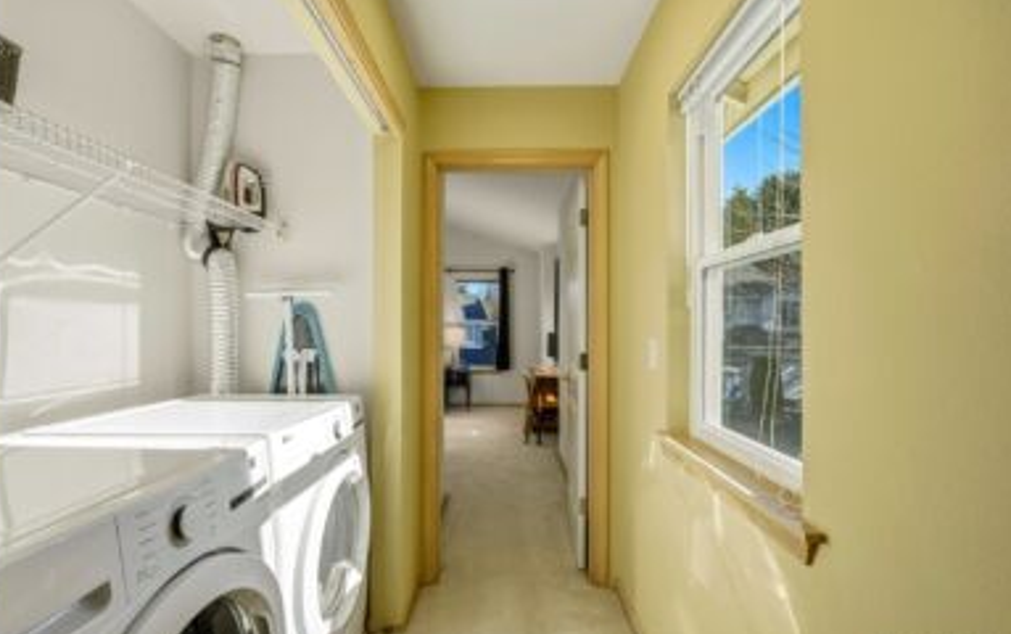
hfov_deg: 92.5
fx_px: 483
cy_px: 328
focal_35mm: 18
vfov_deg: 66.5
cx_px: 494
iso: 400
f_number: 9
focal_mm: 16.5
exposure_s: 1/2500
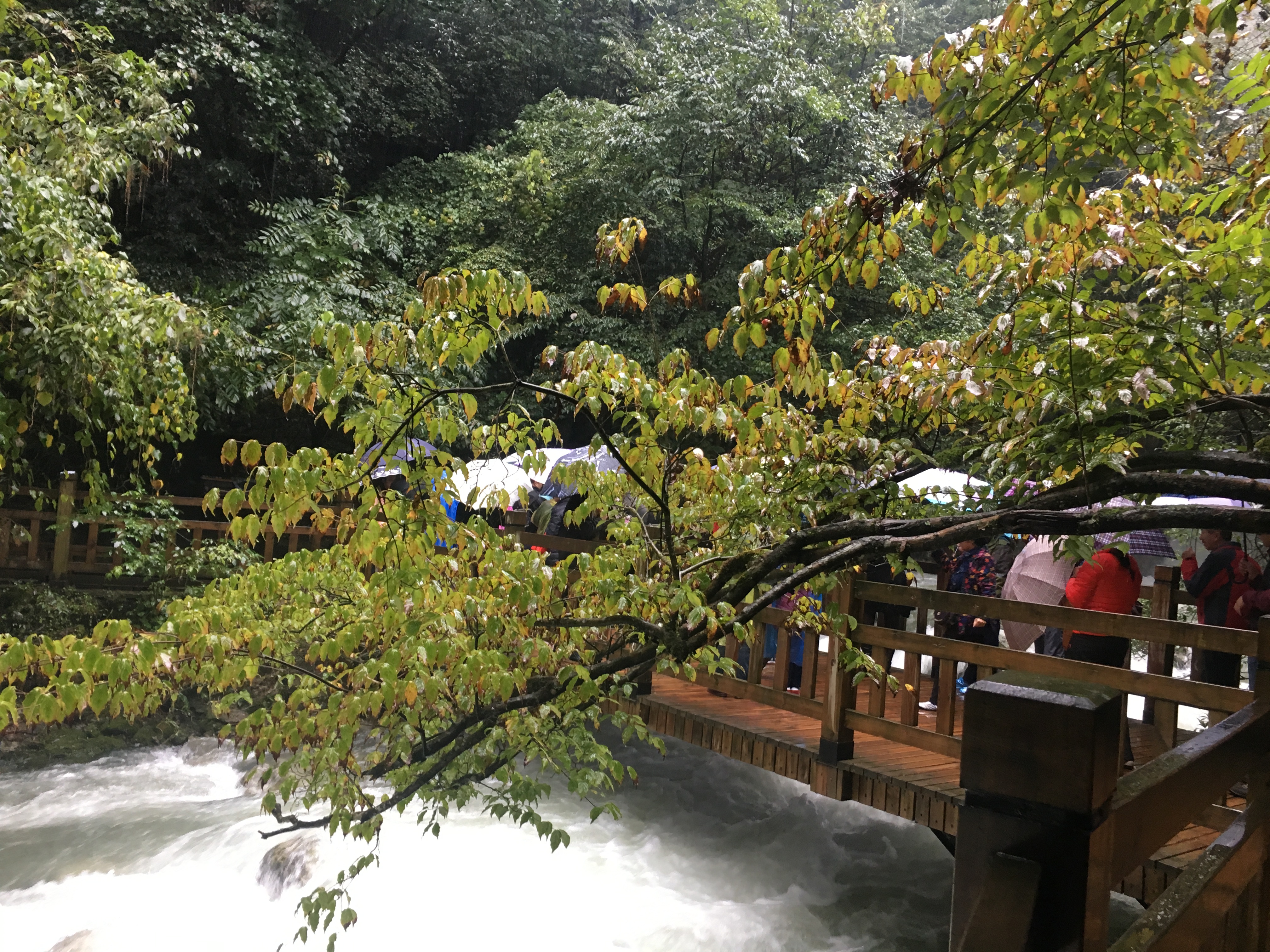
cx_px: 635
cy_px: 476
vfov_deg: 48.2
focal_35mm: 29
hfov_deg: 61.7
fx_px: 1064
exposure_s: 1/33
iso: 125
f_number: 2.2
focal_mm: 4.15
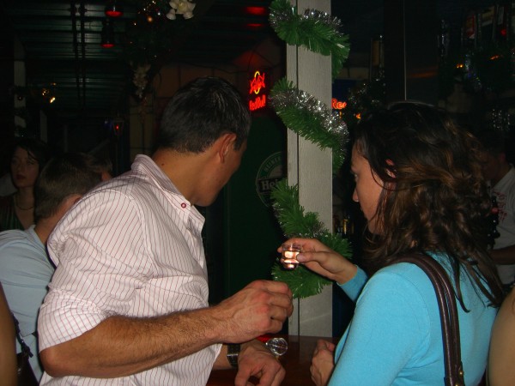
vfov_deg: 37.7
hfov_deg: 49.0
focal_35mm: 38
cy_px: 193
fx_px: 565
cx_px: 258
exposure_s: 1/60
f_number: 2.8
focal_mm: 7.9
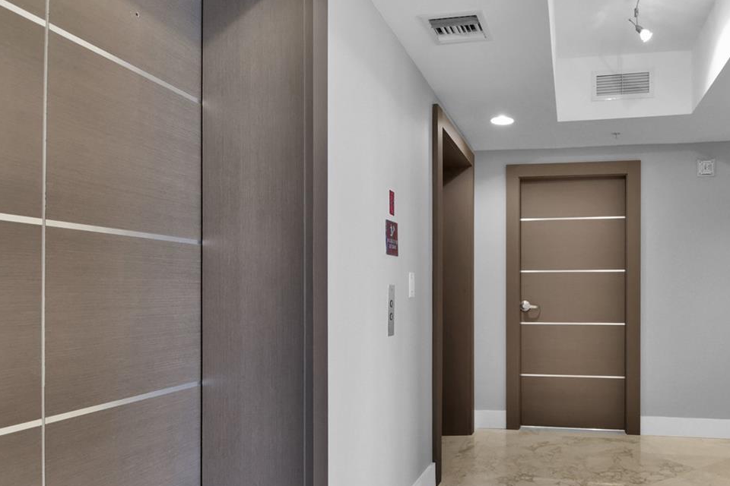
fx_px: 507
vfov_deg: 51.1
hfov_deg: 69.6
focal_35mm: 25
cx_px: 483
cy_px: 281
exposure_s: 1/15
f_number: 5
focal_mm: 10
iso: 1000
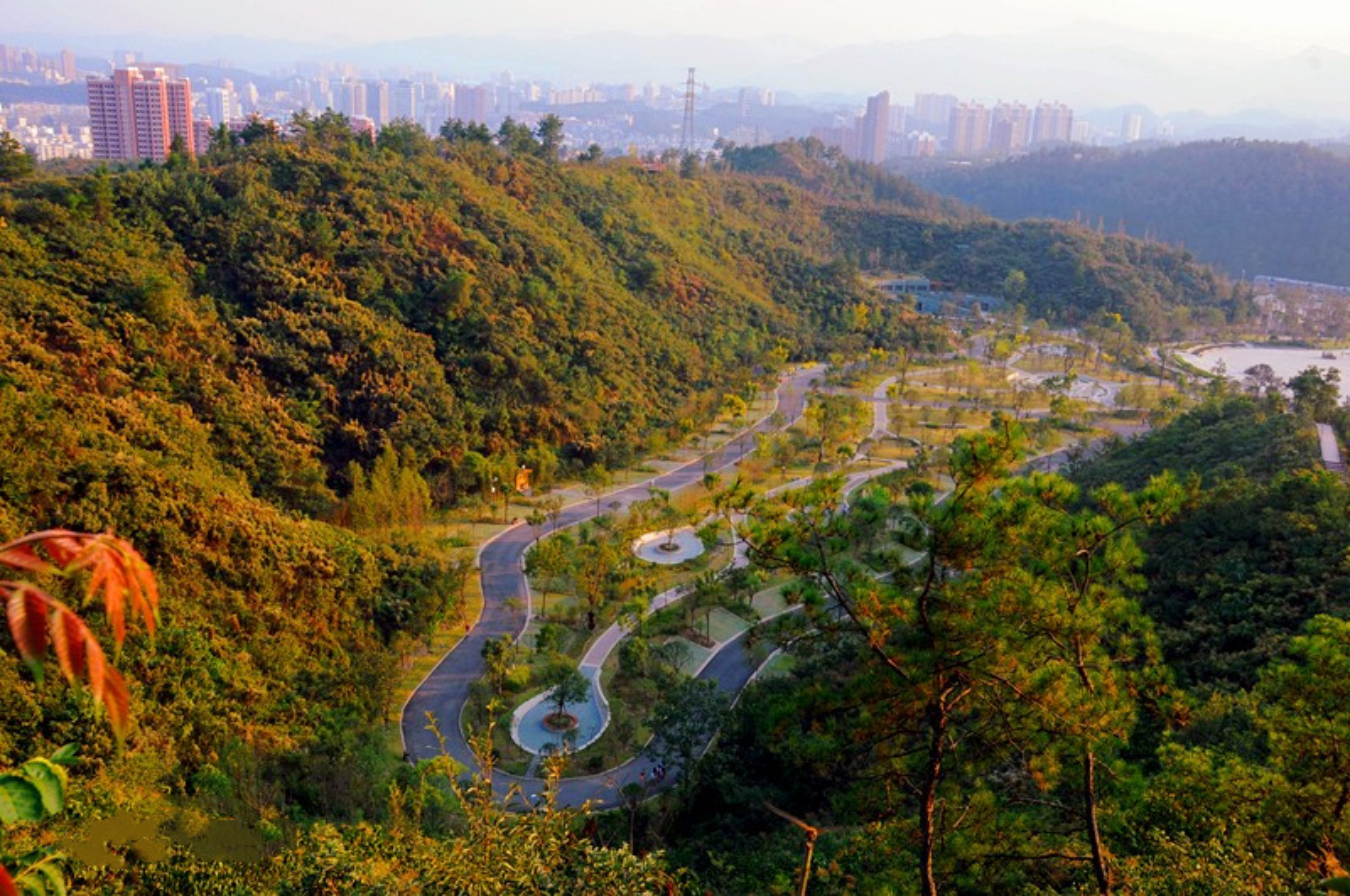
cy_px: 448
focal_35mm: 33
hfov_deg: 57.3
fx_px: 1236
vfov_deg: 39.9
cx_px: 675
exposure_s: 1/40
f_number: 13
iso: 200
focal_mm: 22
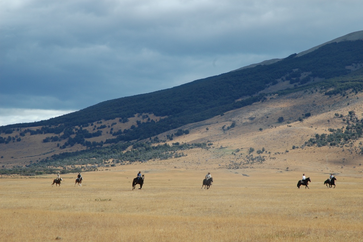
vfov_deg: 13.0
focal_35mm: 105
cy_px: 121
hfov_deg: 19.5
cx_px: 182
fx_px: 1058
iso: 200
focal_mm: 70
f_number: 9
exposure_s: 1/320
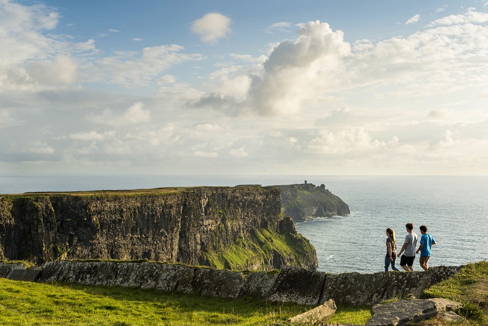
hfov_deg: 38.2
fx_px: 705
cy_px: 163
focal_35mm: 52
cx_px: 244
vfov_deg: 26.0
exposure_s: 1/250
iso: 200
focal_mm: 52
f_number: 11
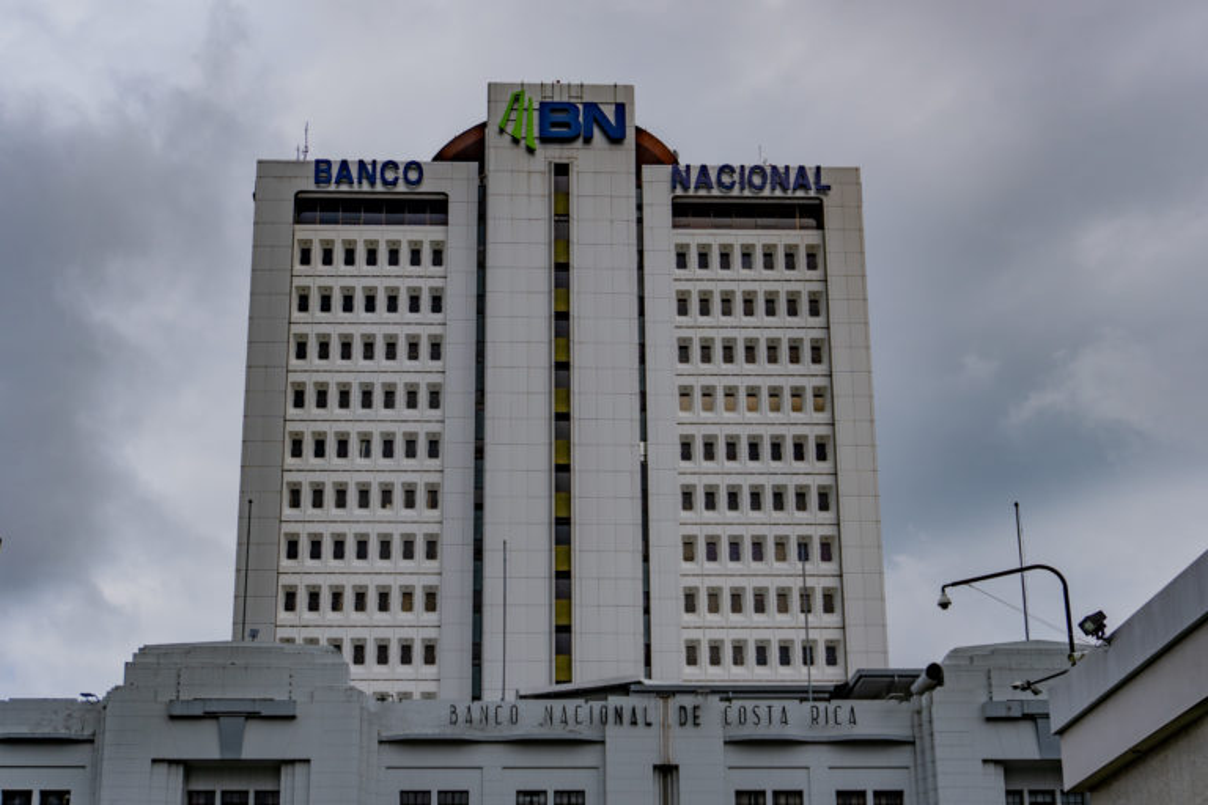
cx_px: 604
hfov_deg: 45.0
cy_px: 402
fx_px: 1460
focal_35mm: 44
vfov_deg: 30.8
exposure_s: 1/800
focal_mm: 29
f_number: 5.6
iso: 100
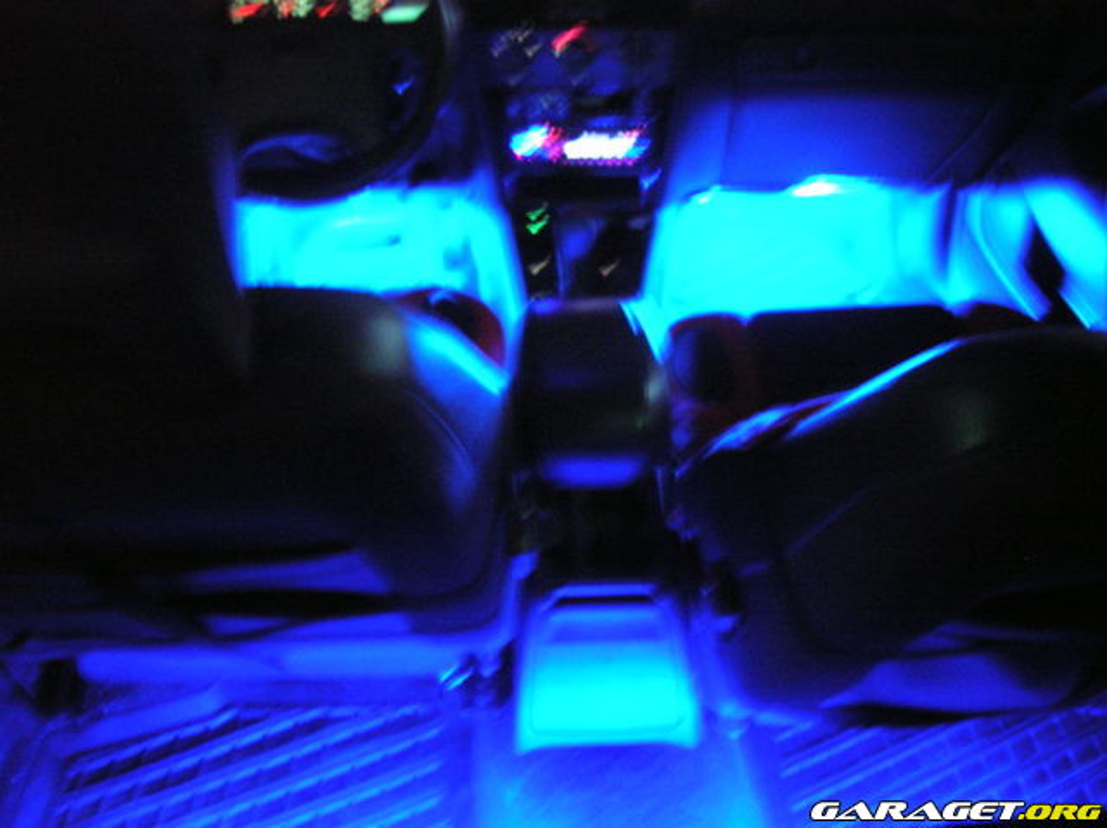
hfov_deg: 54.0
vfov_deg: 41.7
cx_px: 554
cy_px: 414
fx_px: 1086
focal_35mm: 34
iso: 200
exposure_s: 1.47
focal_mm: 5.7
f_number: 2.9
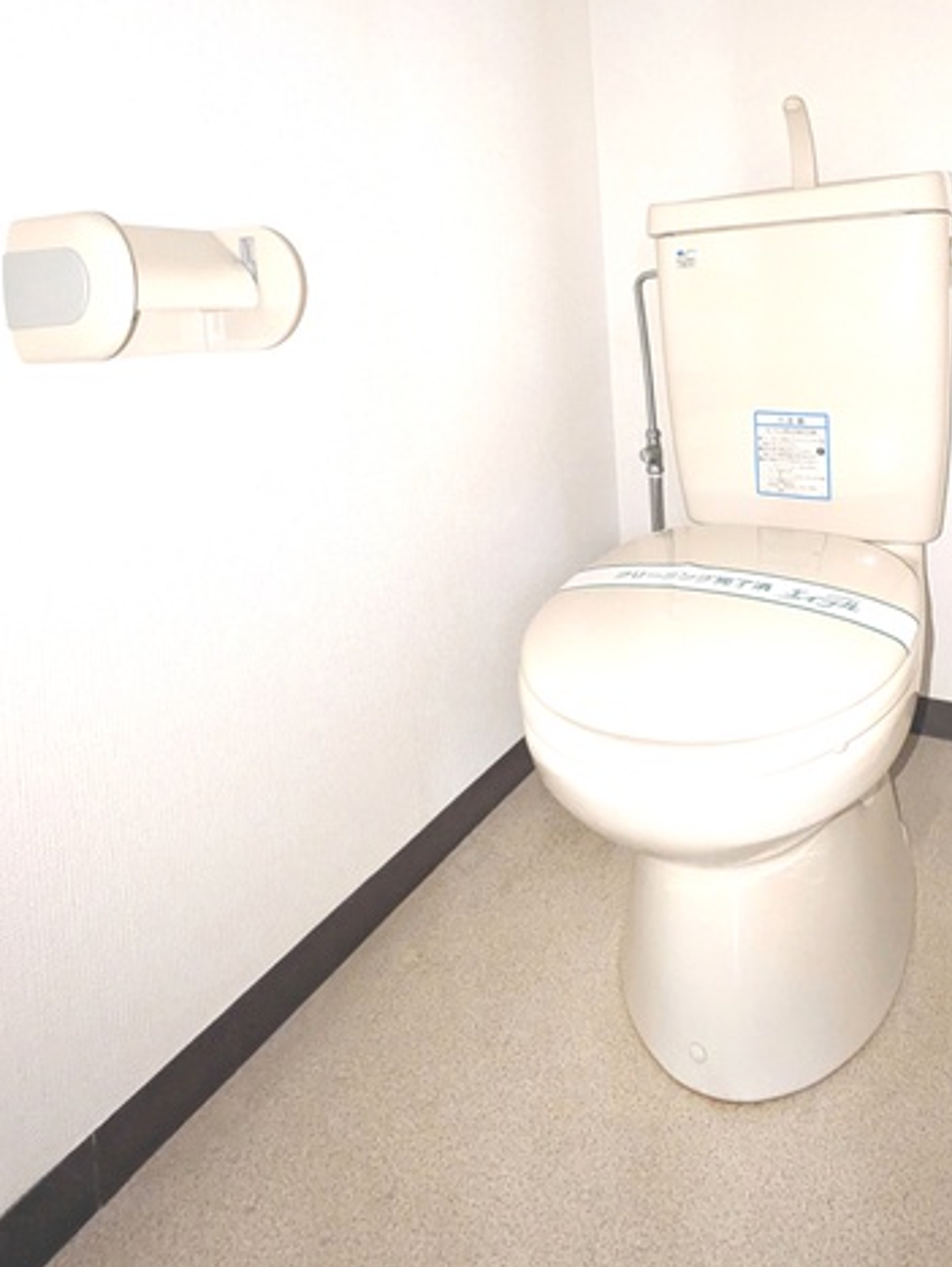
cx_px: 648
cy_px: 336
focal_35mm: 21
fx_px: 769
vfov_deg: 74.0
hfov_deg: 61.7
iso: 859
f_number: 2.2
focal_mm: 1.83
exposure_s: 1/50
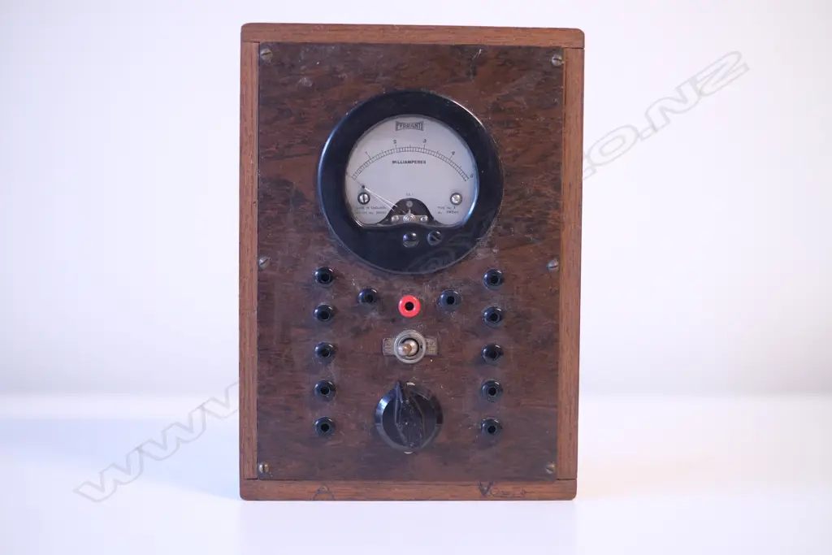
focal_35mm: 53
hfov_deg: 37.5
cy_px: 278
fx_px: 1225
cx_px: 416
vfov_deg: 25.5
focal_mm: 35
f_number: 1.8
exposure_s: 1/125
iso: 1250
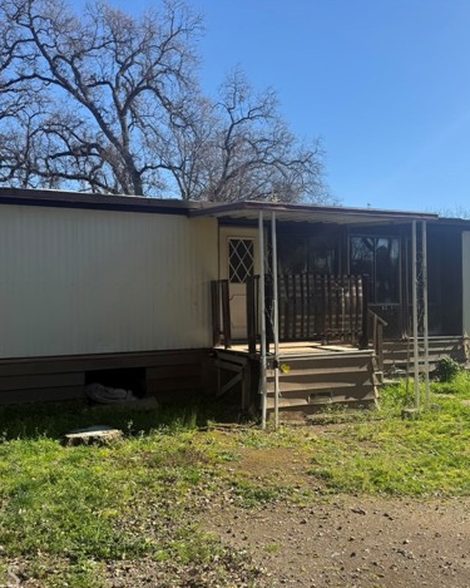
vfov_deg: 55.7
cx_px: 256
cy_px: 293
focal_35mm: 32
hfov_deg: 45.7
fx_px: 557
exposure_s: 1/2703
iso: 80
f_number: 1.78
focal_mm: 6.76
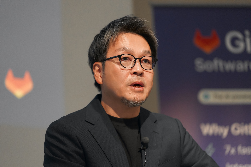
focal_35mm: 167
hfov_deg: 12.3
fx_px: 1165
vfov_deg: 8.2
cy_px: 84
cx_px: 126
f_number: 2.8
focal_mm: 167
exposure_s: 1/320
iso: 6400
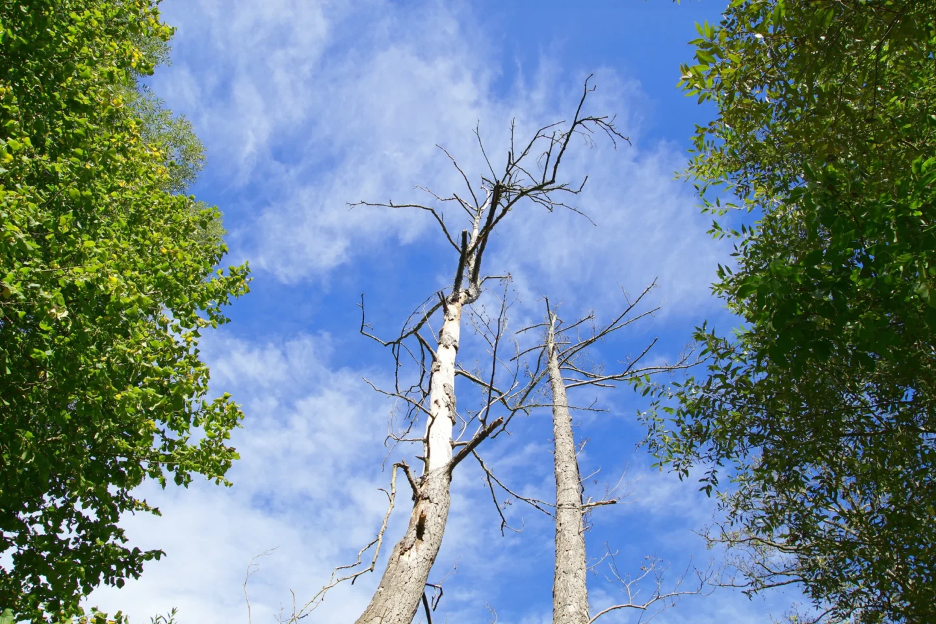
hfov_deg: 70.5
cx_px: 468
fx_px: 663
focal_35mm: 26
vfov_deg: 50.4
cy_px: 312
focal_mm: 17
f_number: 6.3
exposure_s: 1/250
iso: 100
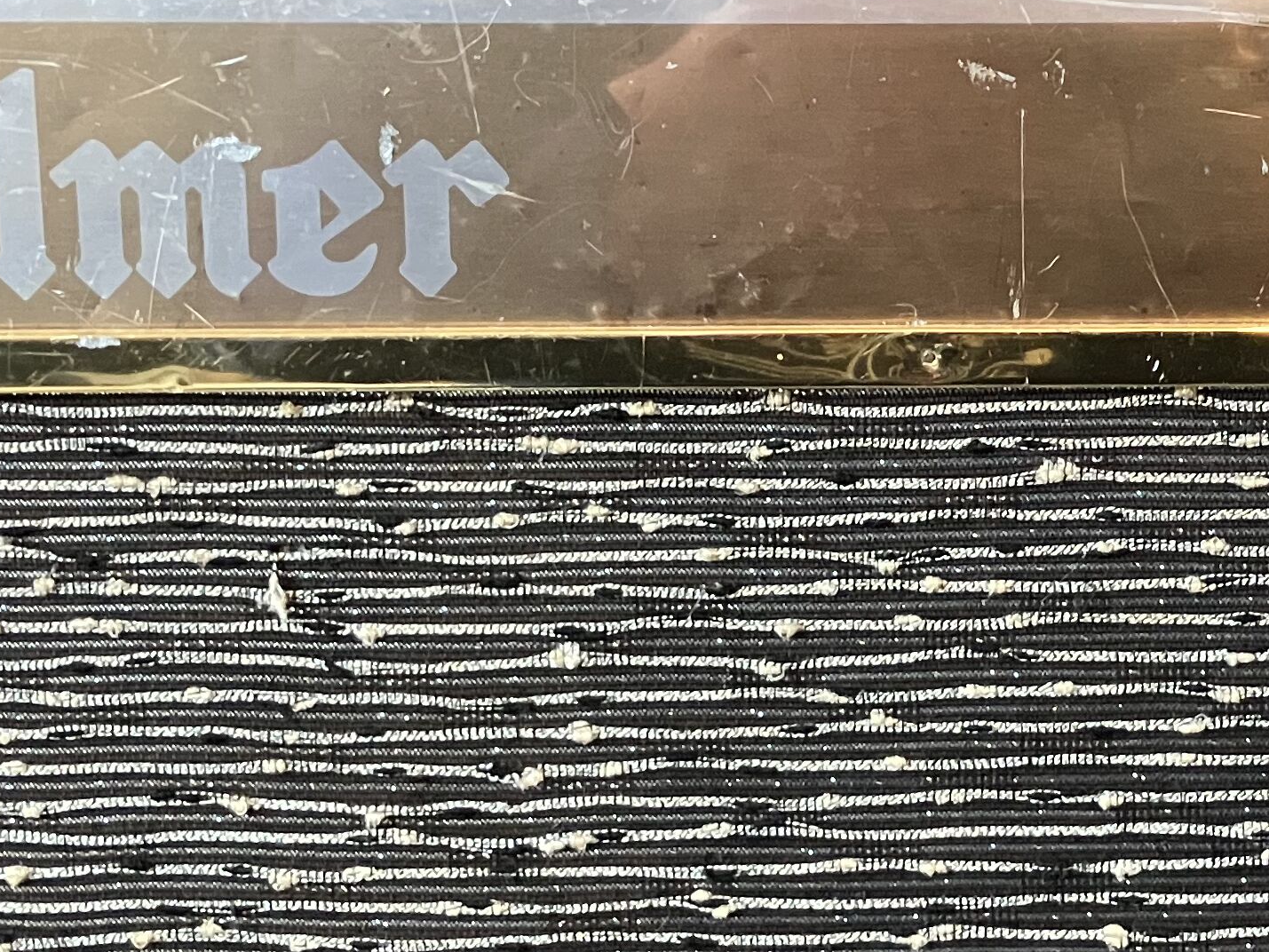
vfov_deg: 18.6
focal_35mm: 79
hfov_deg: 24.4
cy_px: 321
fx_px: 2896
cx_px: 959
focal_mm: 3.99
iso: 400
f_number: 1.8
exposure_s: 1/40
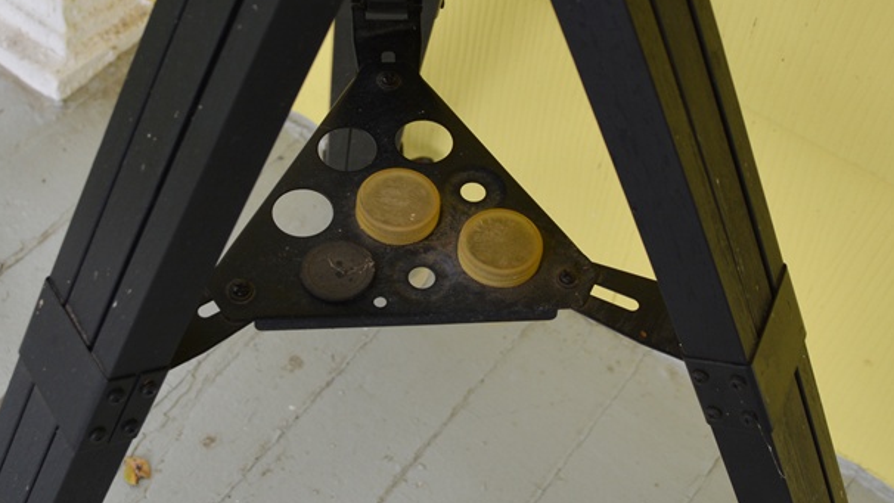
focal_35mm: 56
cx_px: 446
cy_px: 128
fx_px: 1328
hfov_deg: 37.2
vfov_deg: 21.3
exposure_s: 1/125
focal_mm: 24
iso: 320
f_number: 5.6
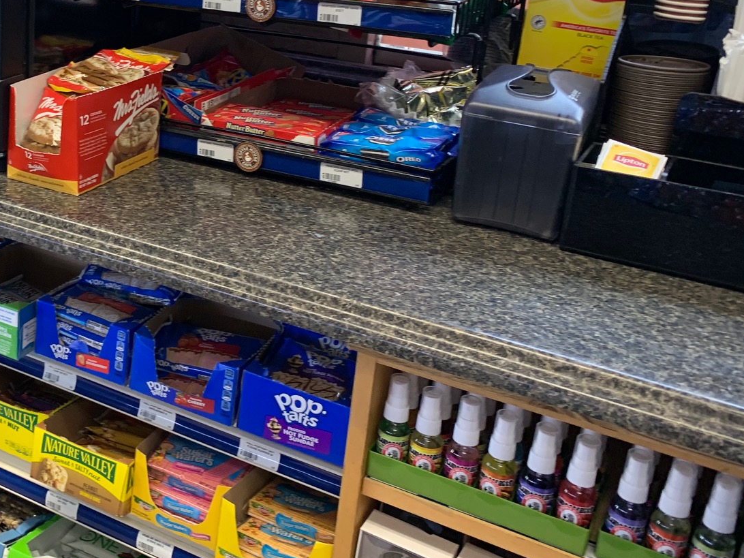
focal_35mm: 48
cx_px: 67
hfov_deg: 37.0
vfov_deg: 29.8
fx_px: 1032
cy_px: 143
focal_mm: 4.25
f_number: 1.8
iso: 80
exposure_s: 1/60
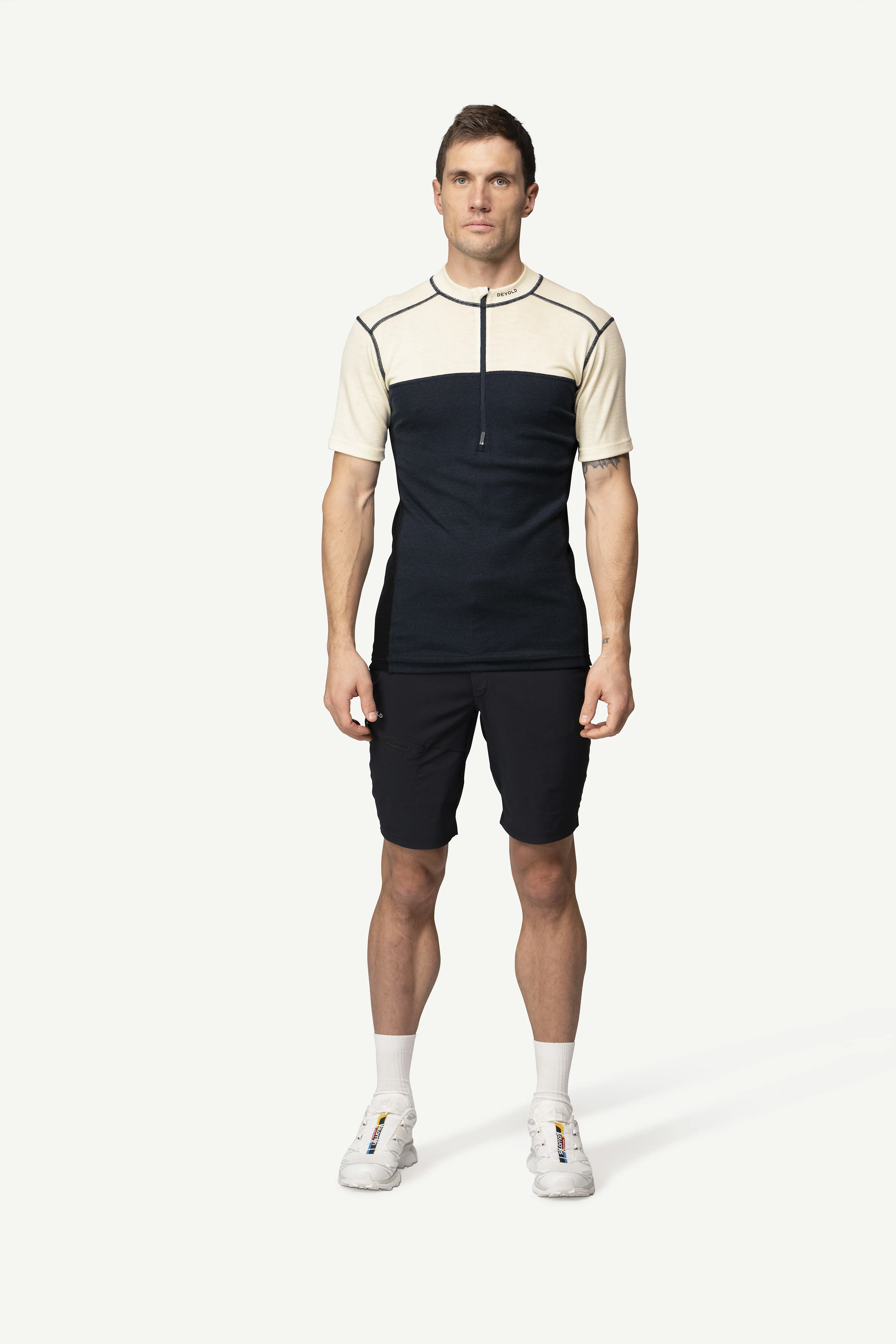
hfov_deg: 19.5
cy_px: 672
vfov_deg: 28.8
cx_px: 448
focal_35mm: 70
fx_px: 2613
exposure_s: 1/80
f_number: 5
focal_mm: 70
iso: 500
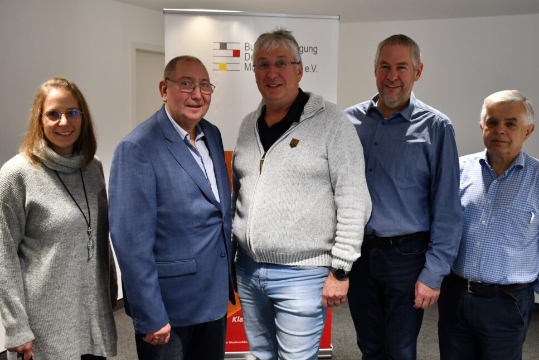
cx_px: 276
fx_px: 539
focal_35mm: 36
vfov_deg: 36.9
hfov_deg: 53.1
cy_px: 183
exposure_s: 1/125
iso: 1100
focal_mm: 23
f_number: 3.8
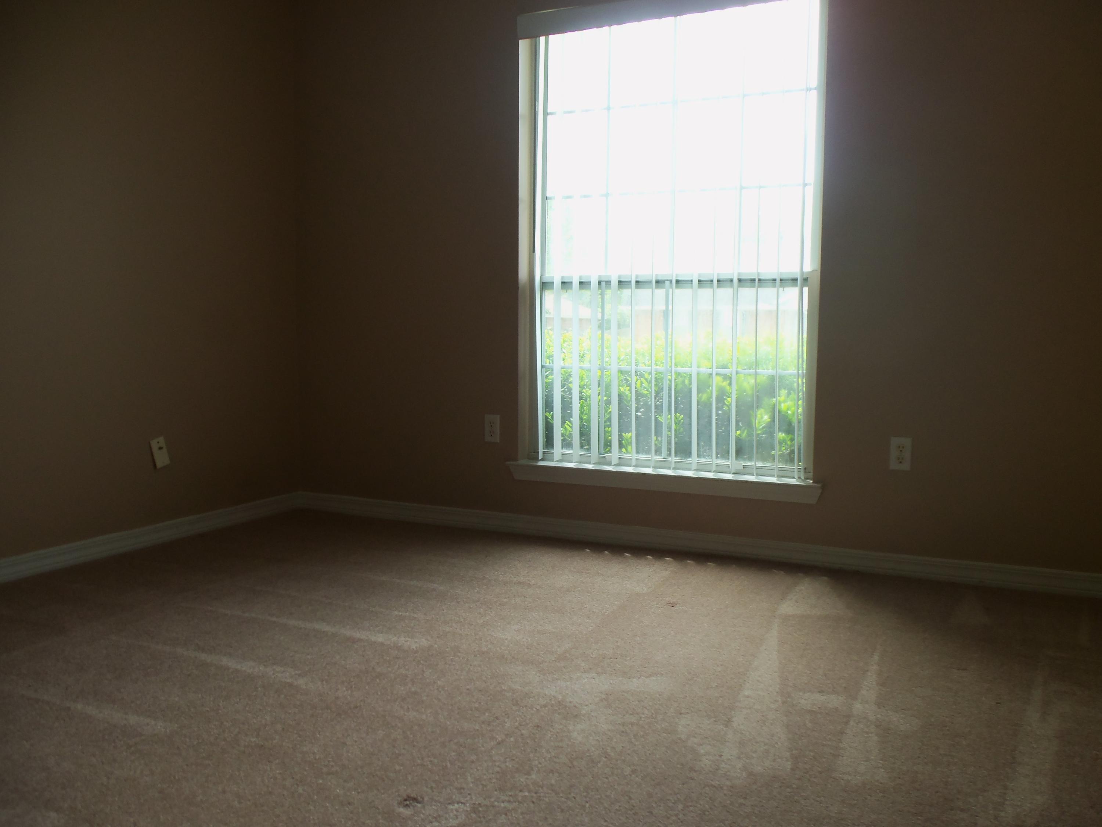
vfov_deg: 48.2
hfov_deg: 61.7
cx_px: 551
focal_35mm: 29
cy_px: 414
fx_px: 923
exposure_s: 1/50
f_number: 3.4
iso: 80
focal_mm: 5.2
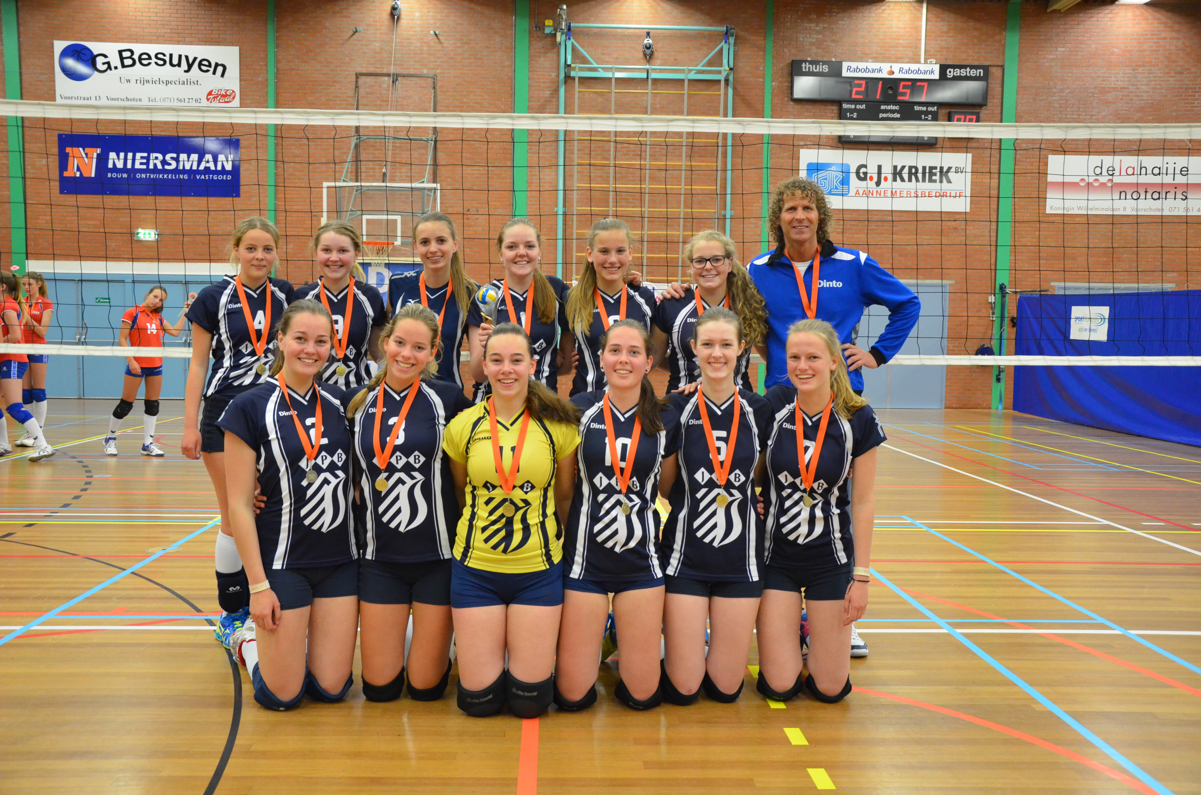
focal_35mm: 36
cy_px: 398
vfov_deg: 36.7
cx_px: 600
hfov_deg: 53.2
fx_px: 1199
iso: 2500
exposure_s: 1/80
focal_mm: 24
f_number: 4.5
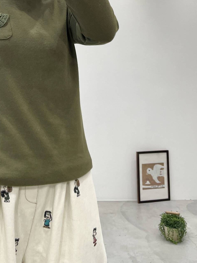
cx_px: 35
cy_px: 35
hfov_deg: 28.9
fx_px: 372
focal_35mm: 49
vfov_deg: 36.8
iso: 80
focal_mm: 5.1
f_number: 1.6
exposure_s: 1/122
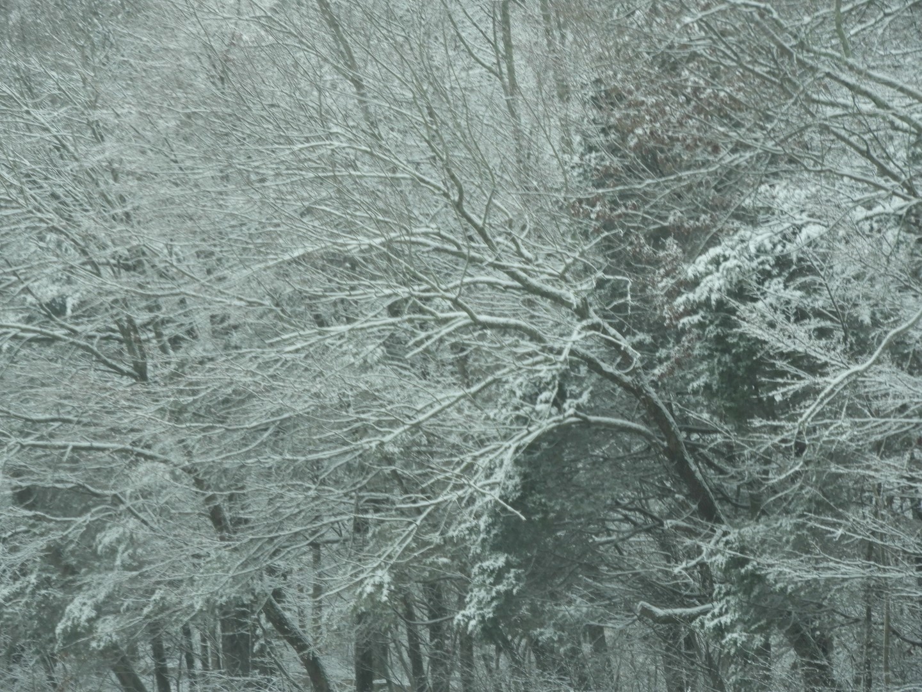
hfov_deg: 7.3
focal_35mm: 270
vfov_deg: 5.5
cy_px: 346
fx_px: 7191
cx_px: 461
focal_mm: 48.4
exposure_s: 1/125
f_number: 5.5
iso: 200
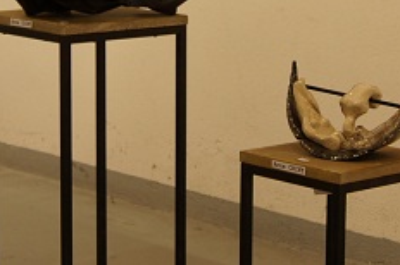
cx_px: 193
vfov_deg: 10.6
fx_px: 1420
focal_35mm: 128
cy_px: 2
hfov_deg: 16.0
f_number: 4
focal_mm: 22
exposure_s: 1/40
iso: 200
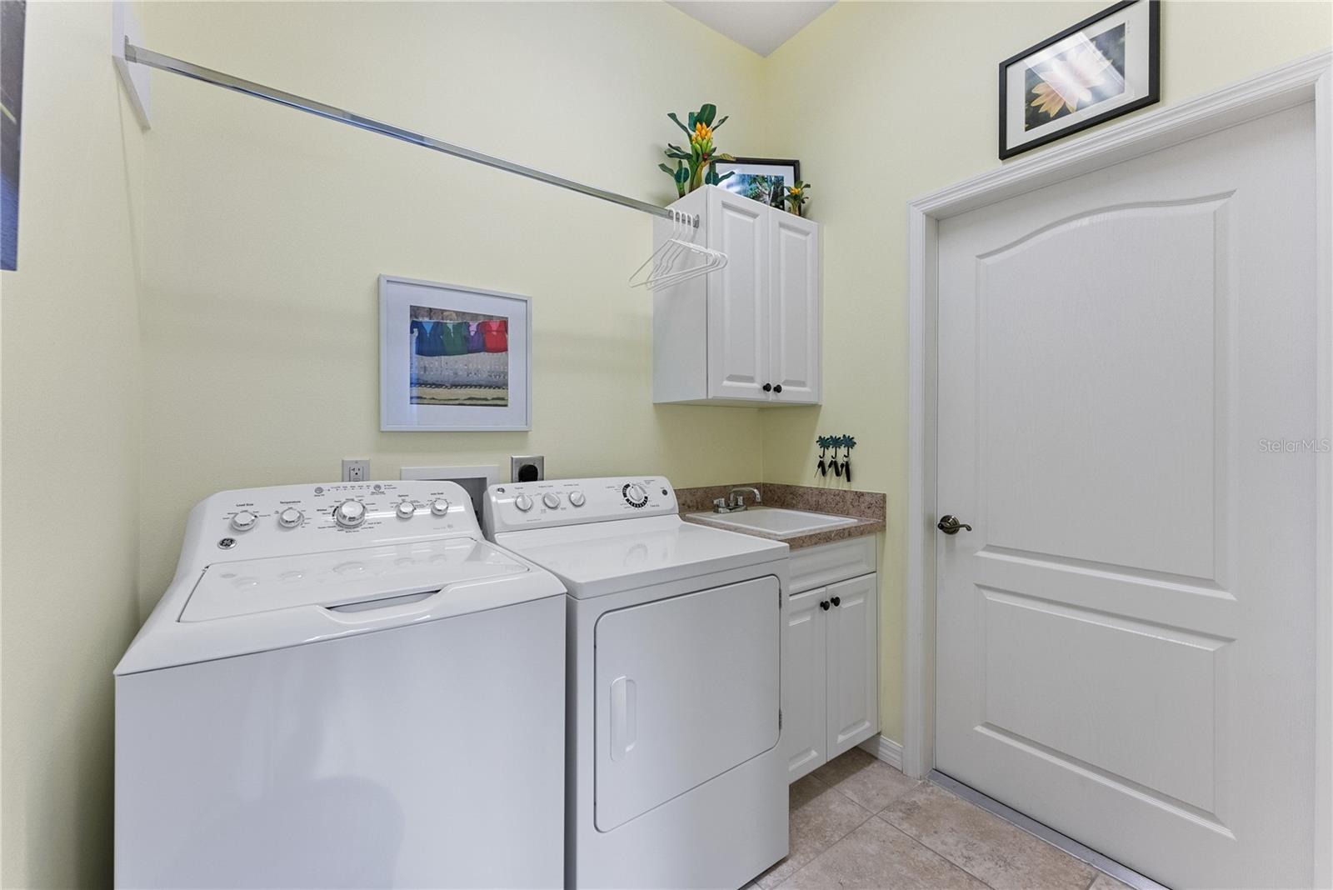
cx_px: 666
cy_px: 445
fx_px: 519
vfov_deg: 81.3
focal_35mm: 14
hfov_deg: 104.2
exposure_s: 1/20
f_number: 9
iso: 640
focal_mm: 14
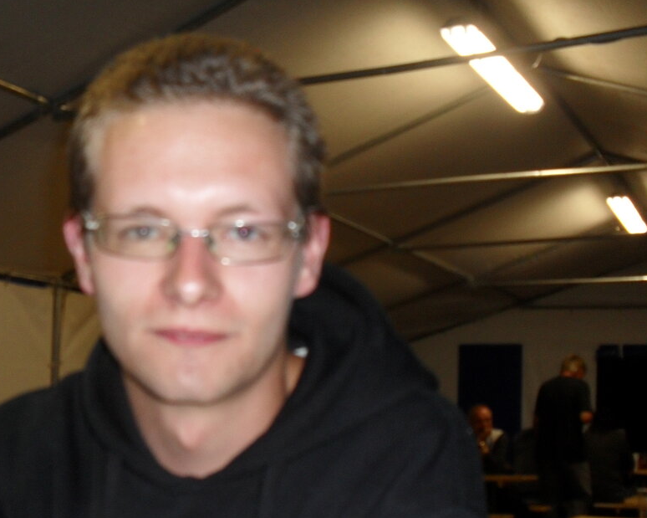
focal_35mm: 53
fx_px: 1015
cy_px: 362
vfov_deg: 28.3
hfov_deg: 34.9
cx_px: 197
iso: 200
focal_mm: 6.3
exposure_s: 1/45
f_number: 3.2
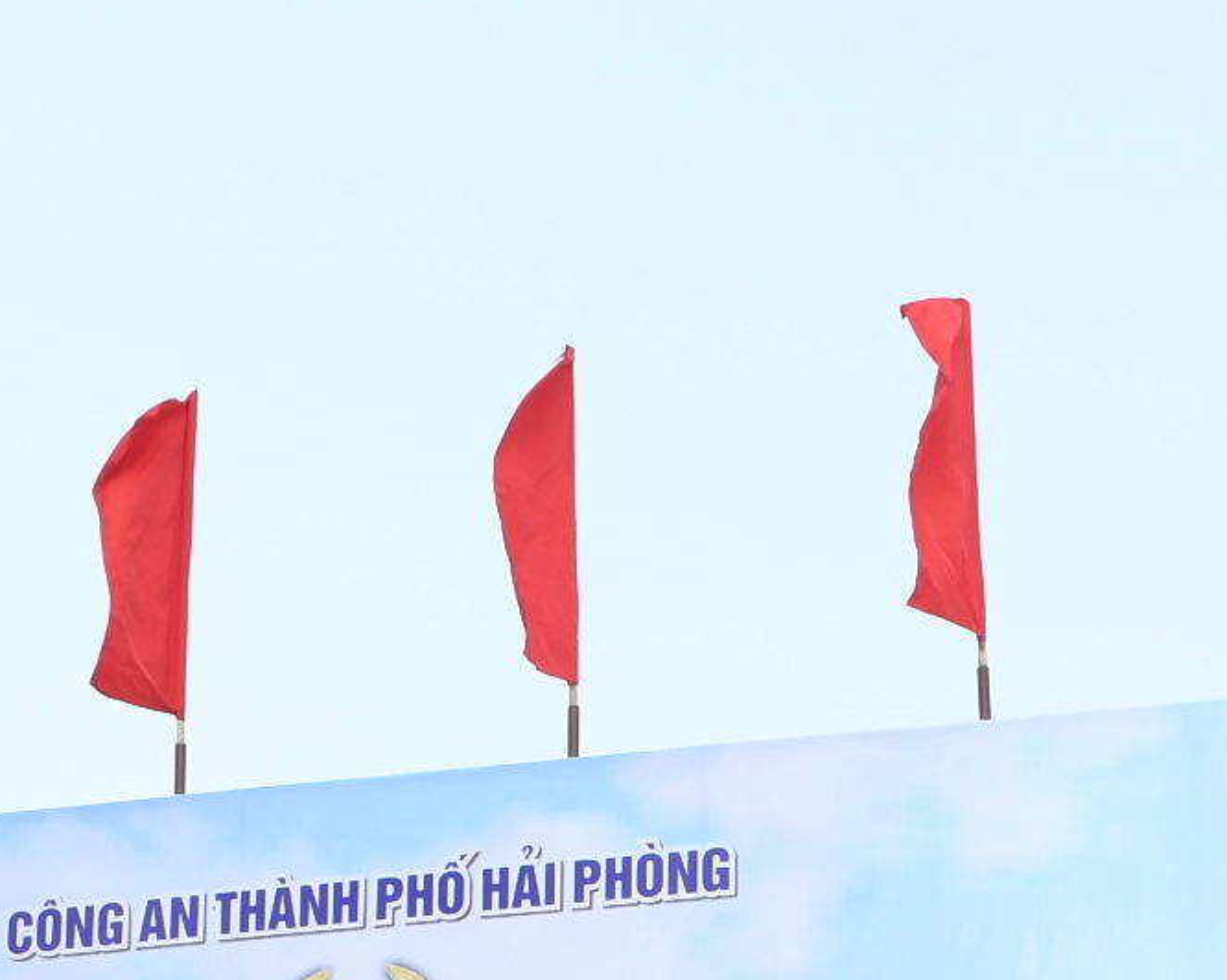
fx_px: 3847
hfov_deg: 17.9
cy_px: 1542
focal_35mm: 106
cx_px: 1034
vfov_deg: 13.5
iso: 250
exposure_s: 1/200
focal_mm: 18
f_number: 10
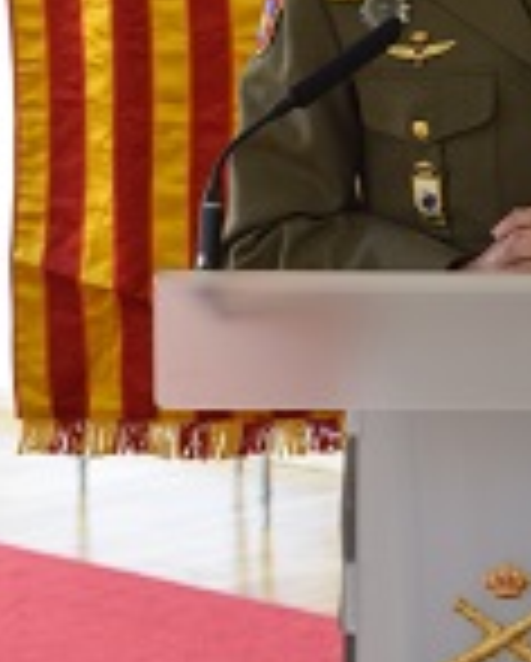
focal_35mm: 193
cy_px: -5
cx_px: 531
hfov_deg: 8.0
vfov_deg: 9.9
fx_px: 3784
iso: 560
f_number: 4
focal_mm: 50
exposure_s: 1/60
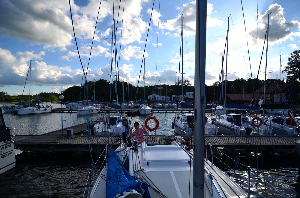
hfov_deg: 90.1
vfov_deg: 67.1
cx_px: 150
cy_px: 99
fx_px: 150
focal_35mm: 18
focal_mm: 12
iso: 400
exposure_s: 1/8000
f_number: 4
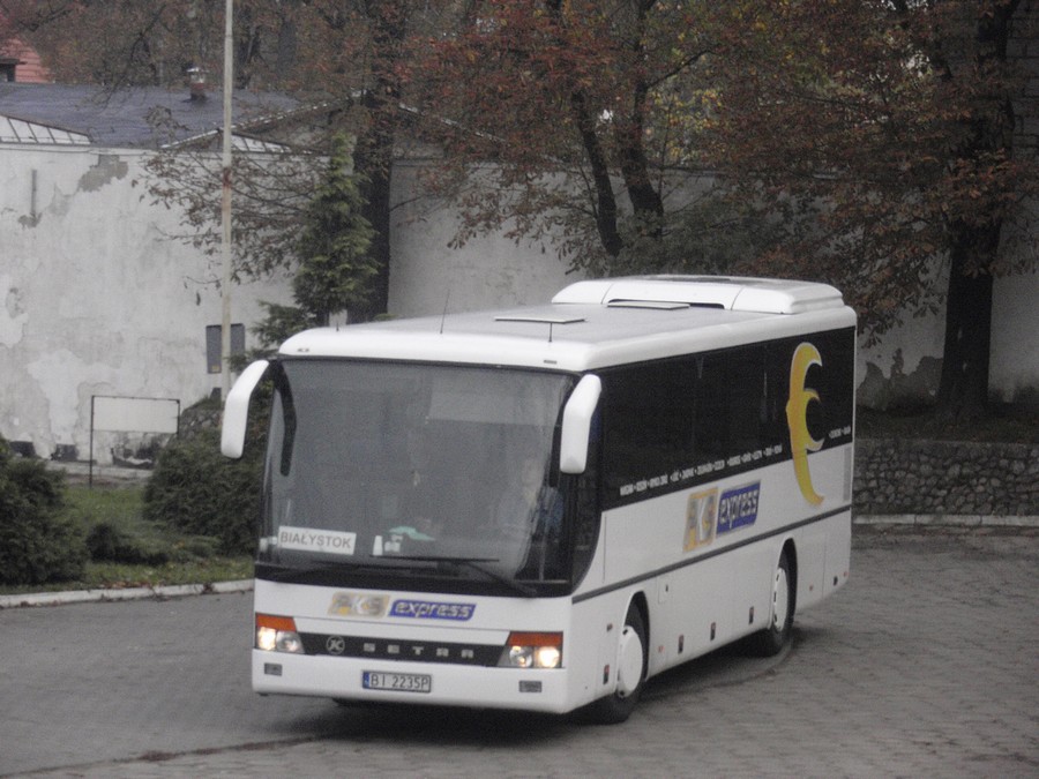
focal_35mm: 176
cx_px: 520
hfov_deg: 11.2
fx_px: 5283
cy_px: 390
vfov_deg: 8.4
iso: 640
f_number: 5.7
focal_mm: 31.58
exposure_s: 1/500
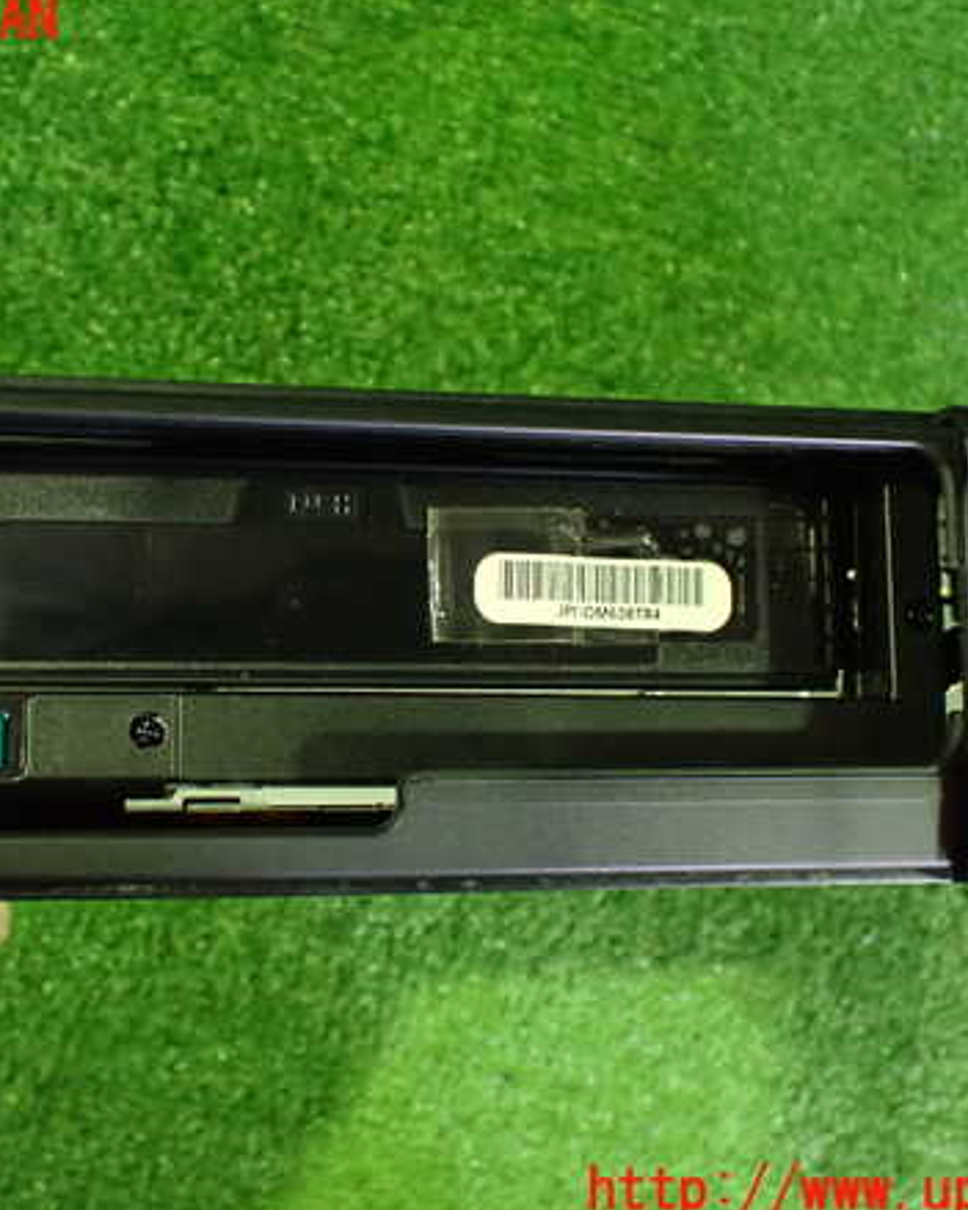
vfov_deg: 45.8
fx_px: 1433
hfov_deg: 37.2
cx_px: 383
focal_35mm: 40
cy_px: 606
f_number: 2.3
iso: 1250
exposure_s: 1/30
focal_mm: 5.4
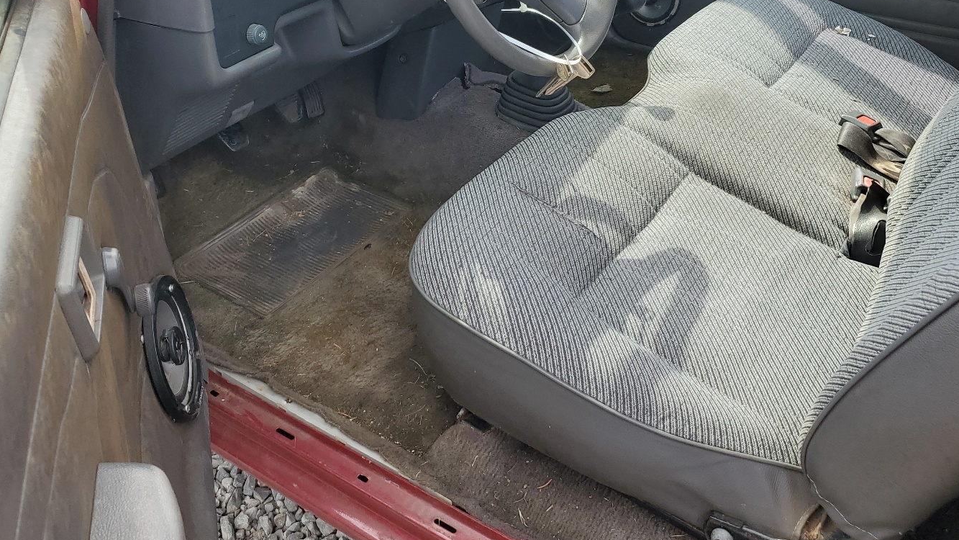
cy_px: 146
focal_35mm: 34
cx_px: 505
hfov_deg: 58.0
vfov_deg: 34.1
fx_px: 865
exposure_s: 1/556
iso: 50
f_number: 1.5
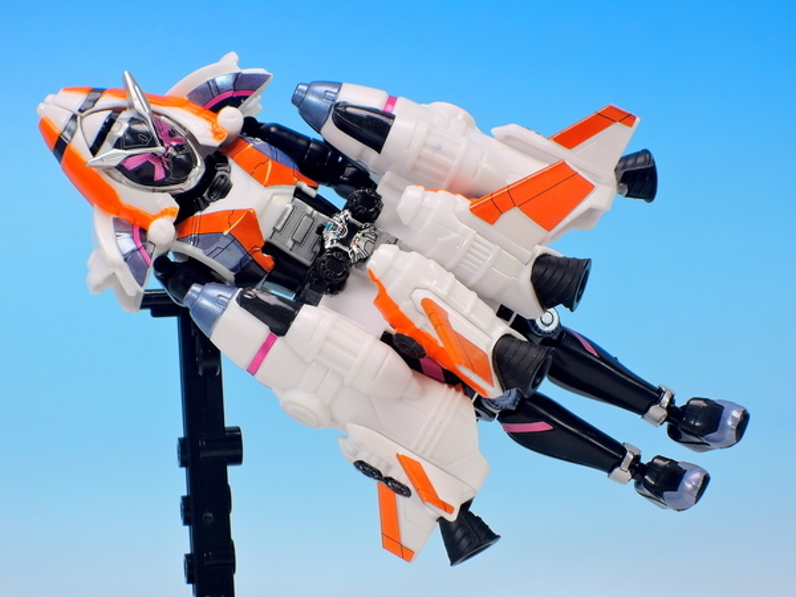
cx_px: 398
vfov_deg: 12.3
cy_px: 298
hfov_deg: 16.4
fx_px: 2759
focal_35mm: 120
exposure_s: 1/1.6
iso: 80
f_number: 7.1
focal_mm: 25.5
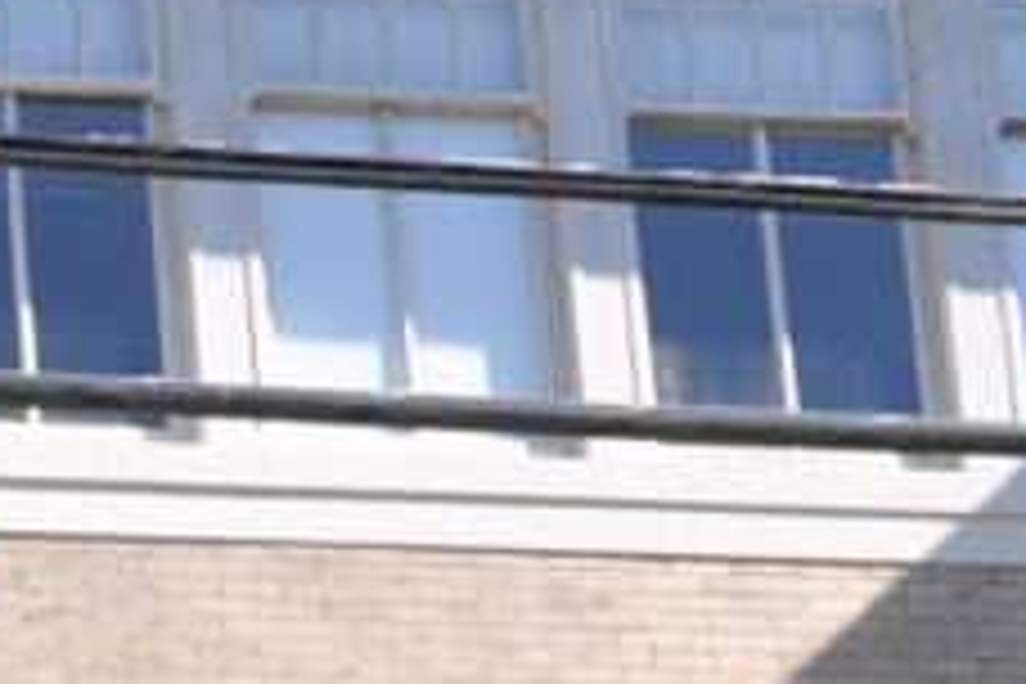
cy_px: 1631
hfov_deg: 8.5
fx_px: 6168
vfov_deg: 6.1
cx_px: -1575
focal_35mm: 216
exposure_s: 1/200
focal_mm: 21
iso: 200
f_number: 10
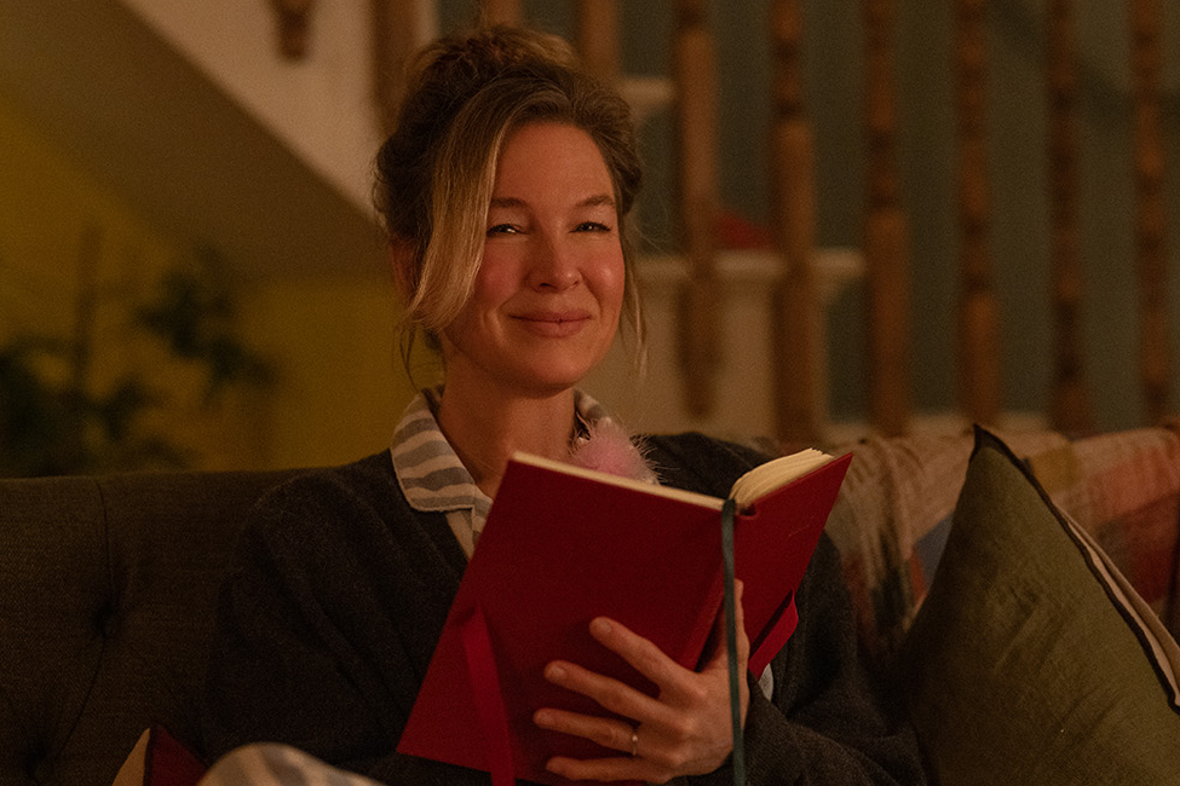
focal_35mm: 122
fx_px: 3999
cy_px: 547
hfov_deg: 16.8
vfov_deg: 11.2
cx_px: 554
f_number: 2.2
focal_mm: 85
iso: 3200
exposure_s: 1/160
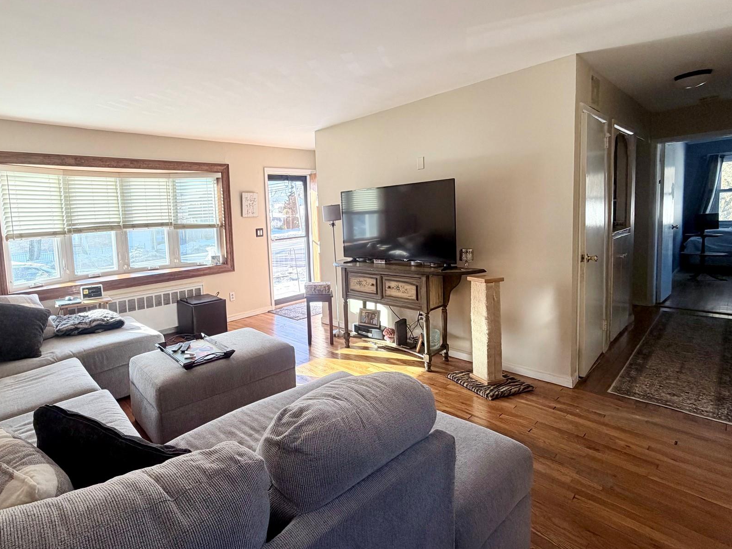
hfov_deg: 86.0
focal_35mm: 18
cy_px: 245
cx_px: 274
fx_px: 381
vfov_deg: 71.4
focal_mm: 2.22
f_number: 2.2
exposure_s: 1/121
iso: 64
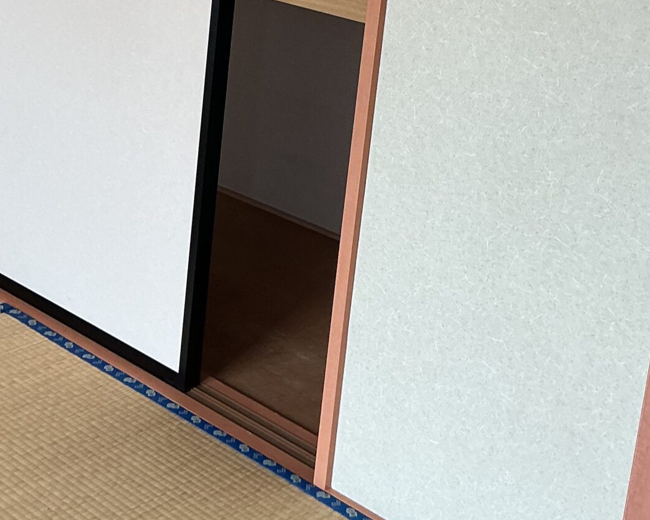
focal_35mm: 69
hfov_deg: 27.3
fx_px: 1327
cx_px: 205
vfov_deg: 21.6
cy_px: 38
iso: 50
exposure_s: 1/100
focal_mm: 3
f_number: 1.8
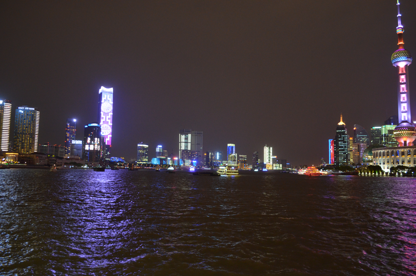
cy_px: 138
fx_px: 311
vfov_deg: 47.7
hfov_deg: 67.5
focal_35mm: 27
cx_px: 208
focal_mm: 18
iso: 1600
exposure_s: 1/10
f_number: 3.5
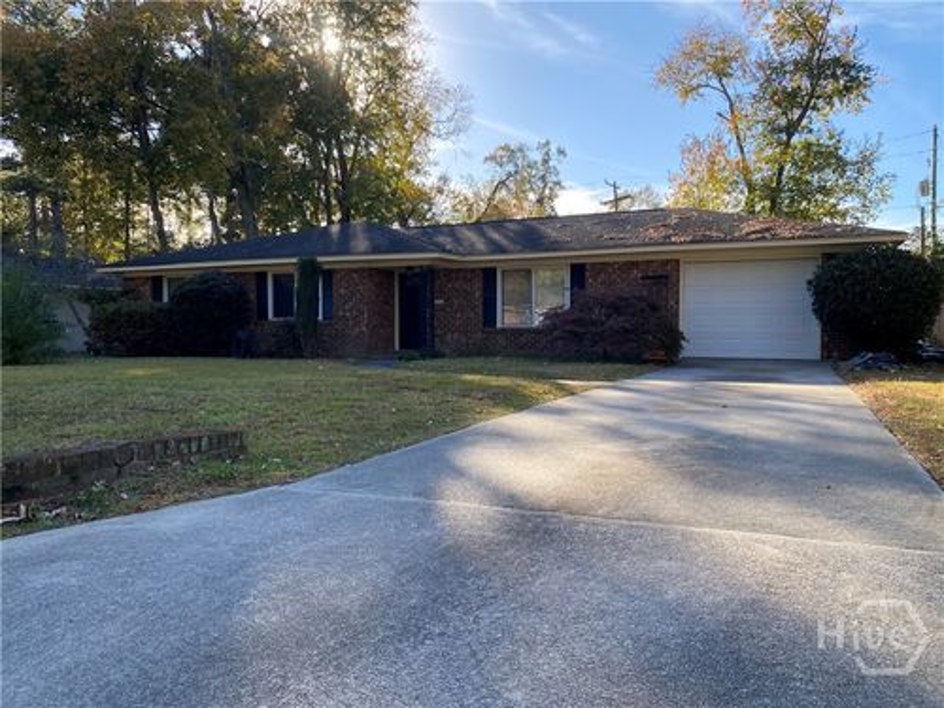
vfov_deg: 53.1
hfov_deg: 67.3
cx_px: 472
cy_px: 354
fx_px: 709
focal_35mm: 26
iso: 32
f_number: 1.8
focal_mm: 4.25
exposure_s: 1/747
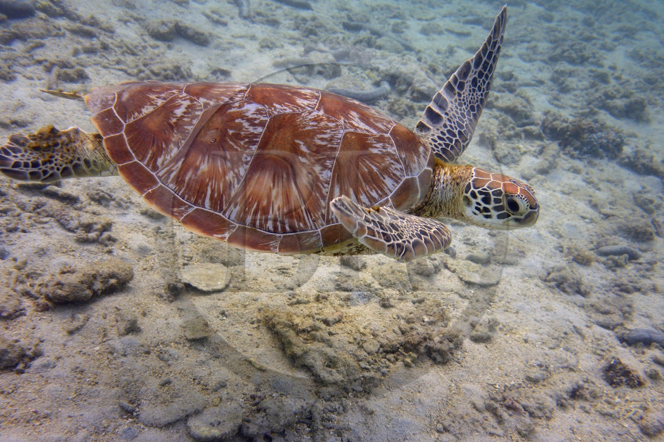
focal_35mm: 29
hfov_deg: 63.7
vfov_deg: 44.9
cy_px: 222
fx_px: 535
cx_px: 329
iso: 400
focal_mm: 18.5
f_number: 5
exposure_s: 1/320
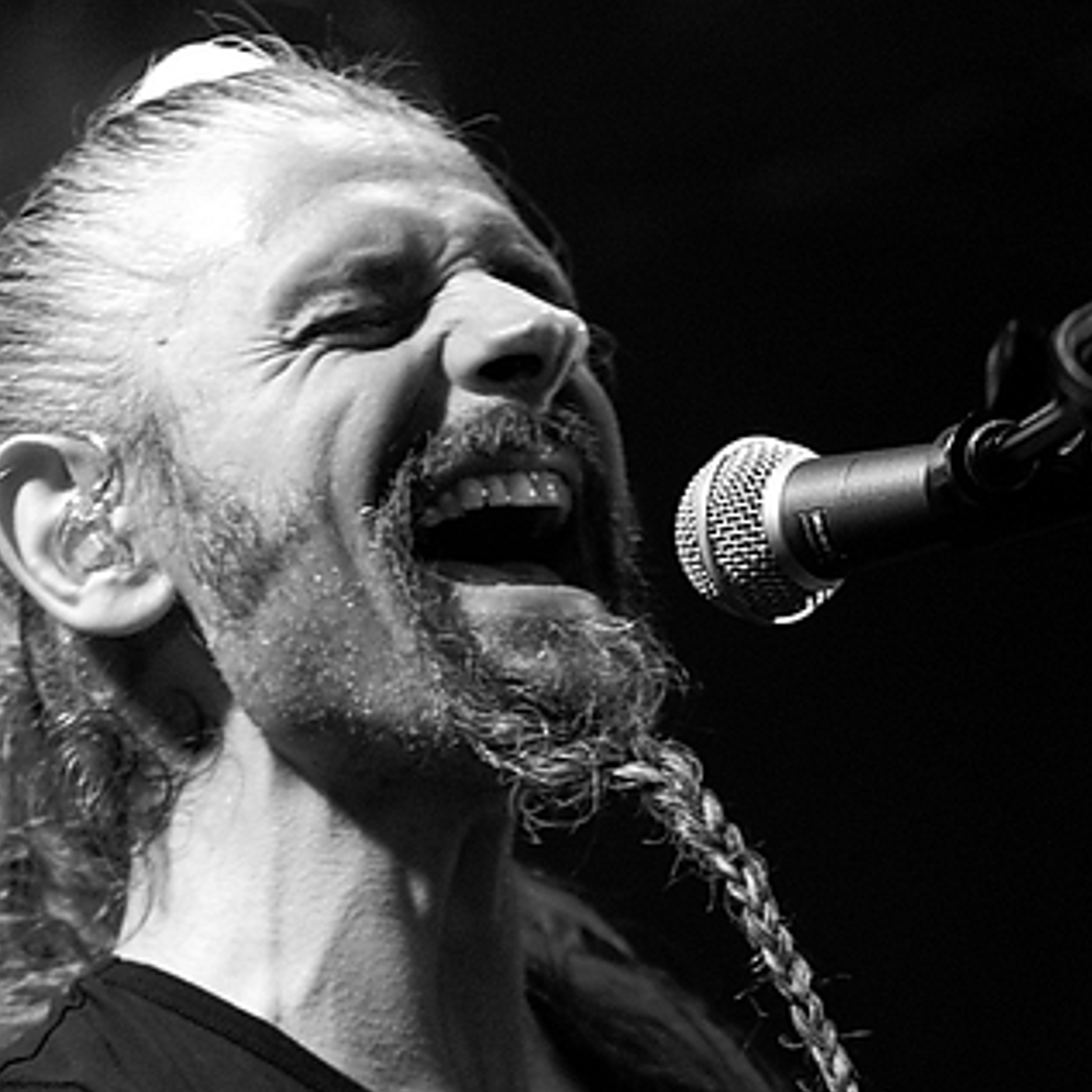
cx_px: 610
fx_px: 6460
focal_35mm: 181
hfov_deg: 9.7
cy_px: 1312
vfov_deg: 9.5
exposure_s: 1/60
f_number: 2
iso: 800
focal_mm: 50
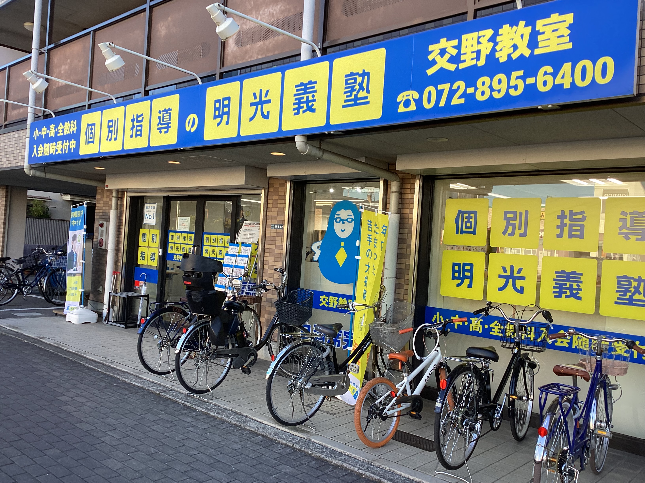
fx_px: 578
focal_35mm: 31
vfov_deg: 45.4
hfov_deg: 58.4
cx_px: 322
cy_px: 242
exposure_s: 1/120
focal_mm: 3.3
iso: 32
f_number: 2.4
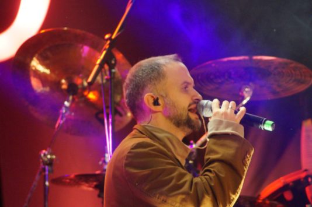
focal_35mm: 345
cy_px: 104
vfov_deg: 4.0
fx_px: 2987
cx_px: 156
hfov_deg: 6.0
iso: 3200
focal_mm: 230
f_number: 5
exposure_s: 1/100
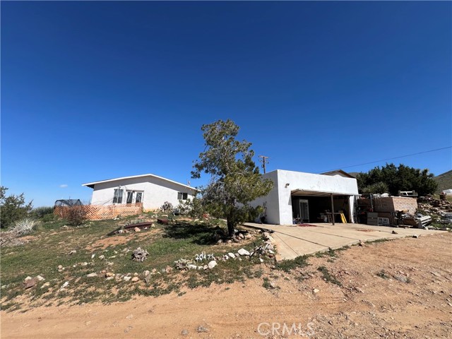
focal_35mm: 13
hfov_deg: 106.2
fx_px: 170
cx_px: 226
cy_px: 170
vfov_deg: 89.9
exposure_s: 1/2137
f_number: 1.8
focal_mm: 1.57
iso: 32
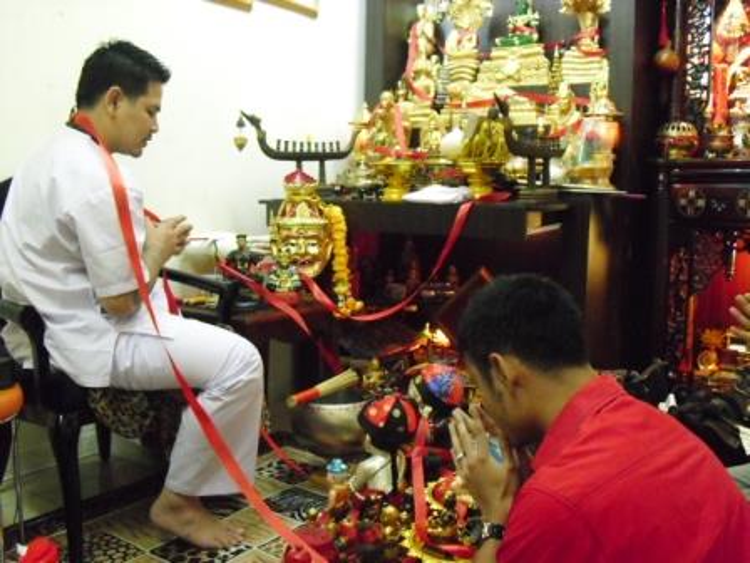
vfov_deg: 39.7
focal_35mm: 36
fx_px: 780
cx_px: 375
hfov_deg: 51.4
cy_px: 282
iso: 800
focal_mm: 6.3
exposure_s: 1/40
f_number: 3.1
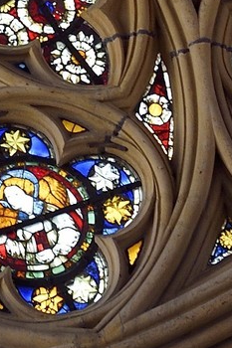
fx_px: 13294
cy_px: -403
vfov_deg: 1.5
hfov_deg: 1.0
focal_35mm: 1374
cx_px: -230
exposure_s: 1/160
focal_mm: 200
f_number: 5
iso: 400
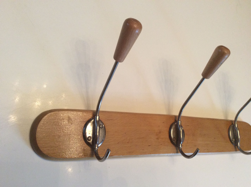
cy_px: 94
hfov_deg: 56.9
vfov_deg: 44.1
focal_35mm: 32
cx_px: 126
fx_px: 232
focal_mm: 3.3
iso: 125
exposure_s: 1/25
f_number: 2.4
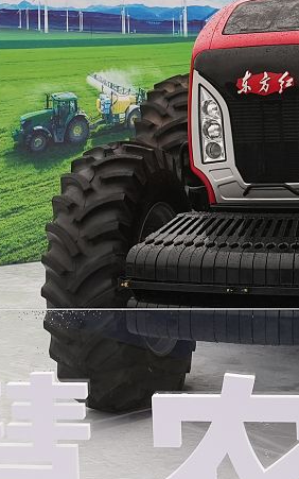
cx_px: 128
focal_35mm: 95
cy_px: 203
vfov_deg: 21.8
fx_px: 1238
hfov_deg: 13.8
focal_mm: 35
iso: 2500
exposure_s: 1/2500
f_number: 6.3
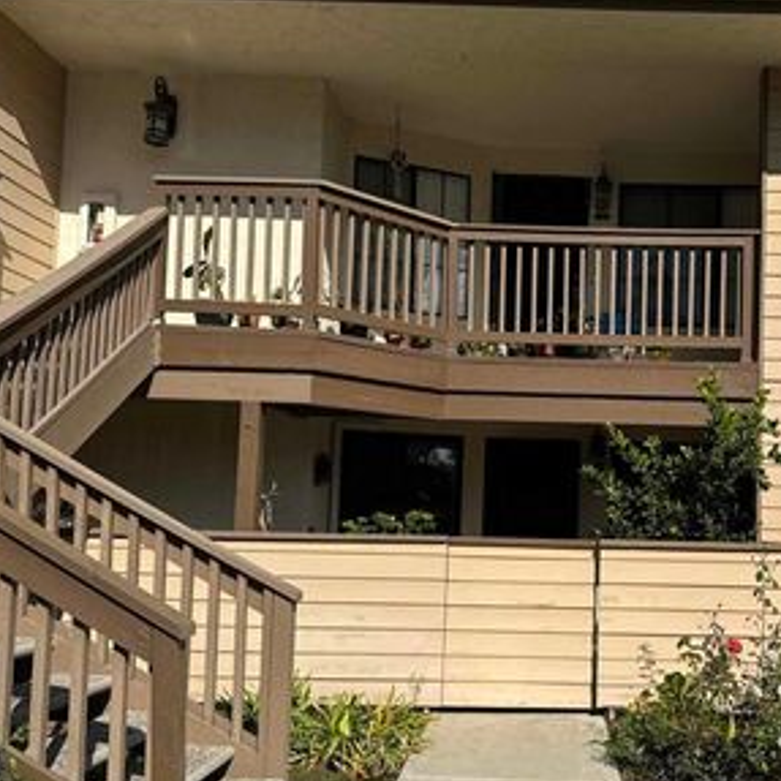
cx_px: 566
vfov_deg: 44.8
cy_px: 453
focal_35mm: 37
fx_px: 944
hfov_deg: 43.8
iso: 80
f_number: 1.78
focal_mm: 6.76
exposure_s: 1/10417
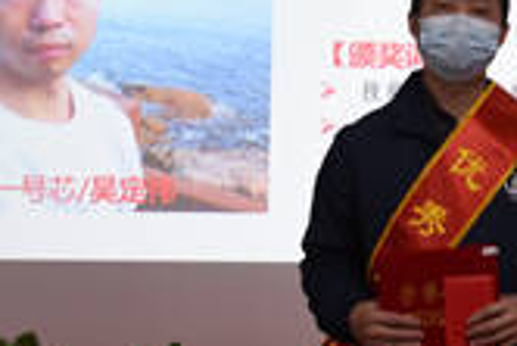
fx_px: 1969
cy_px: 19
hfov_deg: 14.7
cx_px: 508
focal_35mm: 137
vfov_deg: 10.0
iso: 400
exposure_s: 1/8
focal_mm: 38
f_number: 7.1
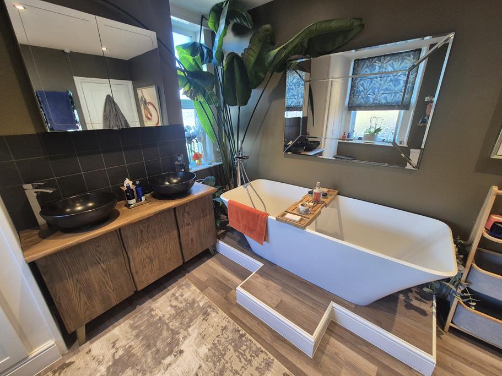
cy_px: 188
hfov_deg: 106.2
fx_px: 189
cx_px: 251
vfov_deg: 89.9
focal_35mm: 13
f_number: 2.2
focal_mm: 2.2
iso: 160
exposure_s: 1/50
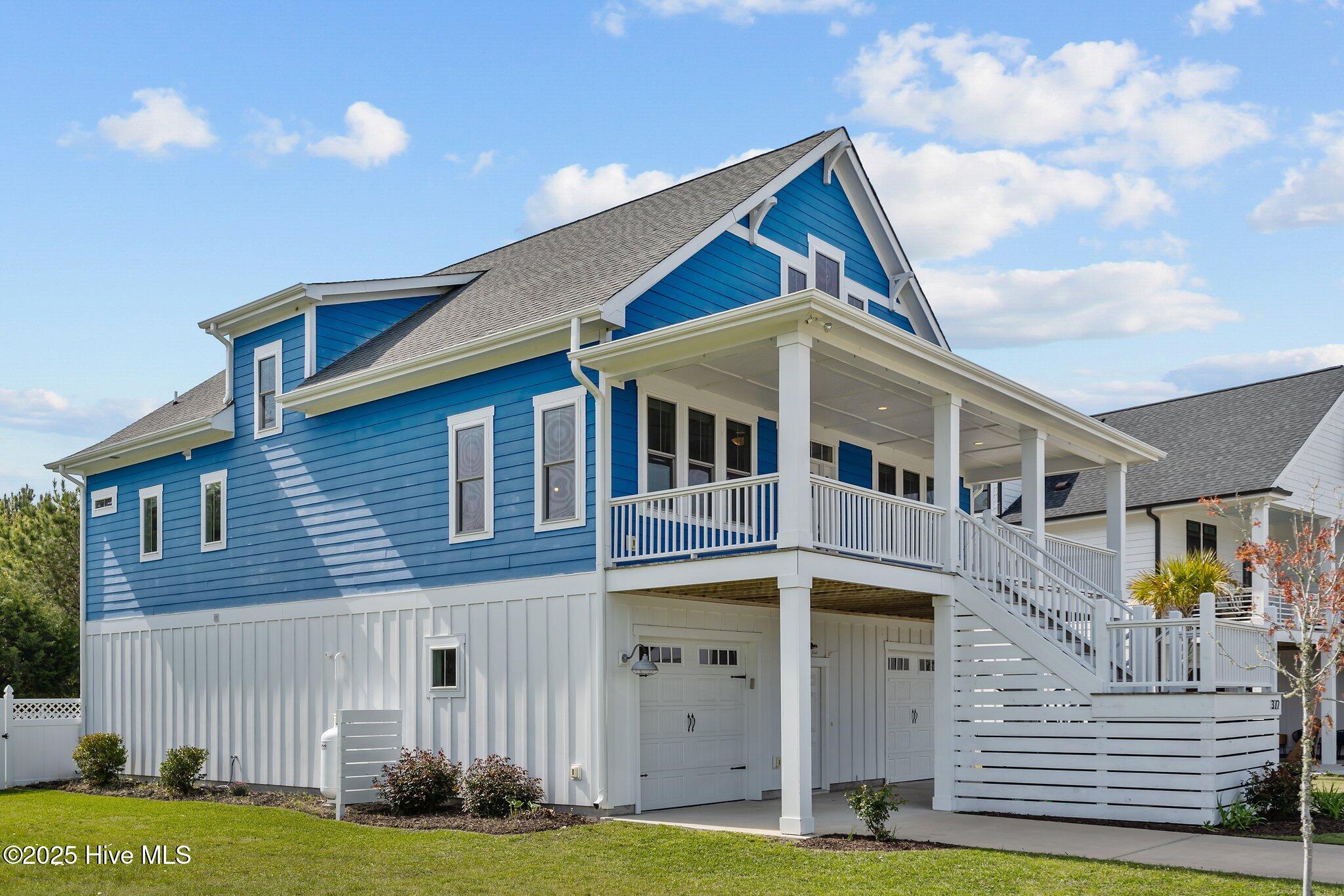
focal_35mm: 30
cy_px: 448
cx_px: 672
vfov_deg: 43.6
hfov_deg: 61.9
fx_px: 1120
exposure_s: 1/640
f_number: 4.5
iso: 64
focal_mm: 30
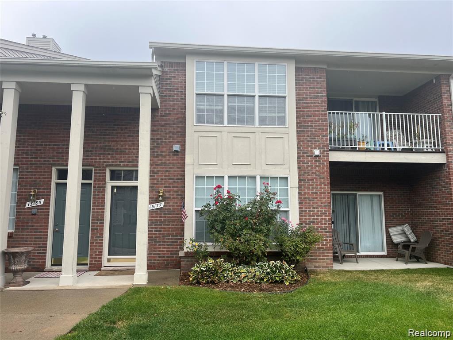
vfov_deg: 53.1
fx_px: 340
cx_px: 226
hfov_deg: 67.3
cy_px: 170
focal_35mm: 26
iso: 50
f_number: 1.5
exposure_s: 1/1597
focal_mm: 5.7
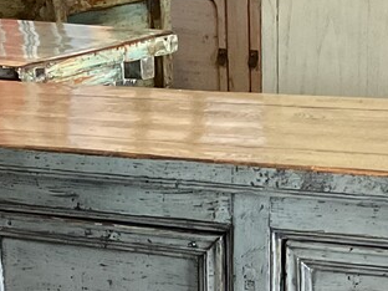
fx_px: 1390
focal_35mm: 124
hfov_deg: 15.9
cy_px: 429
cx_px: 187
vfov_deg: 11.5
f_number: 1.8
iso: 320
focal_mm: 3
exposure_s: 1/30
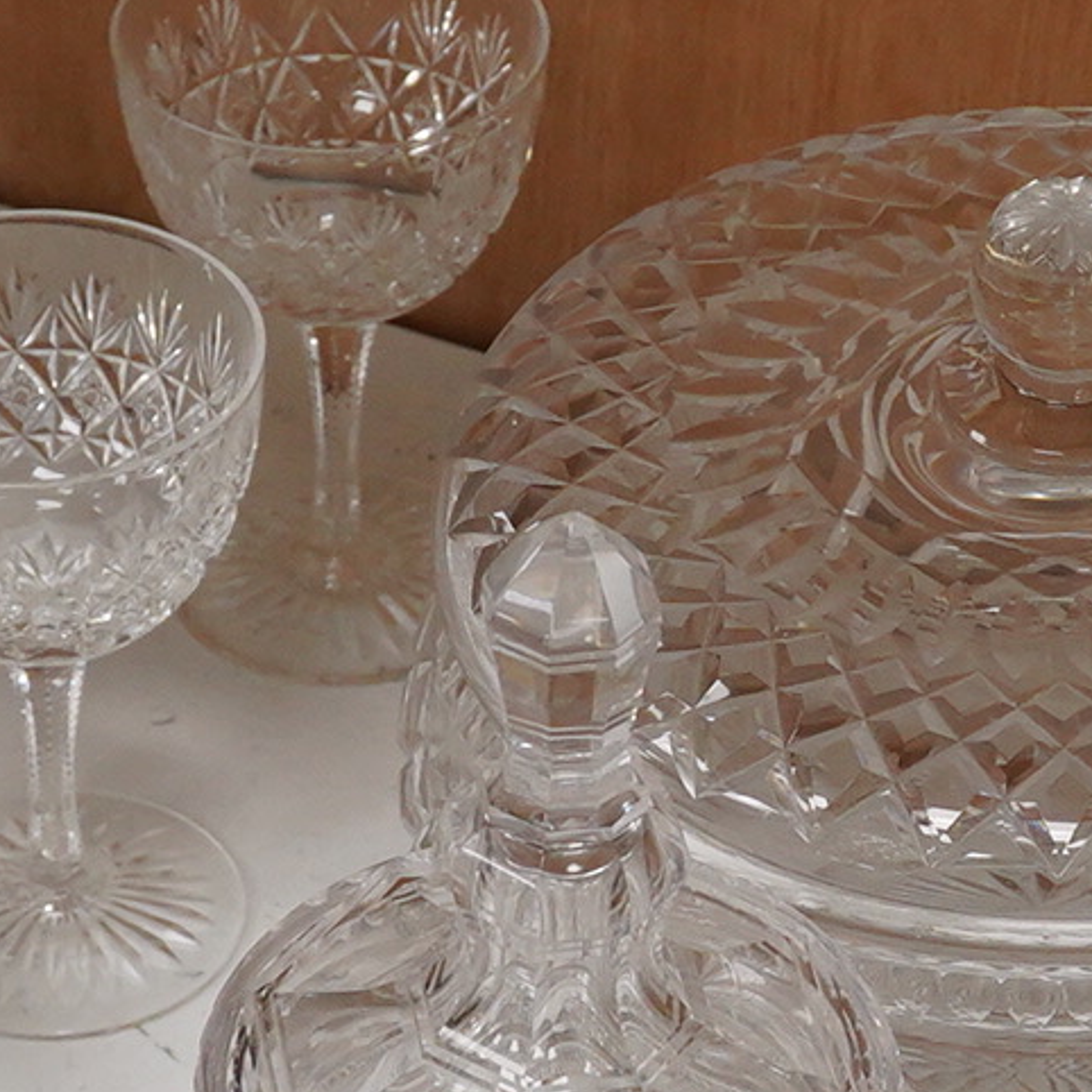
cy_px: 720
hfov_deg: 11.1
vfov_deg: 11.2
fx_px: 5568
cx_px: 949
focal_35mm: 156
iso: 2500
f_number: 13
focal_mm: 30
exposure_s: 1/160
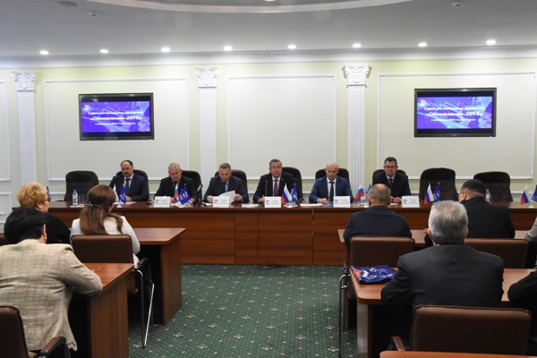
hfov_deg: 53.1
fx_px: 537
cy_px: 179
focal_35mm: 36
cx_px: 268
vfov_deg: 36.9
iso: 8000
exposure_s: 1/125
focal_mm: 24
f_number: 8
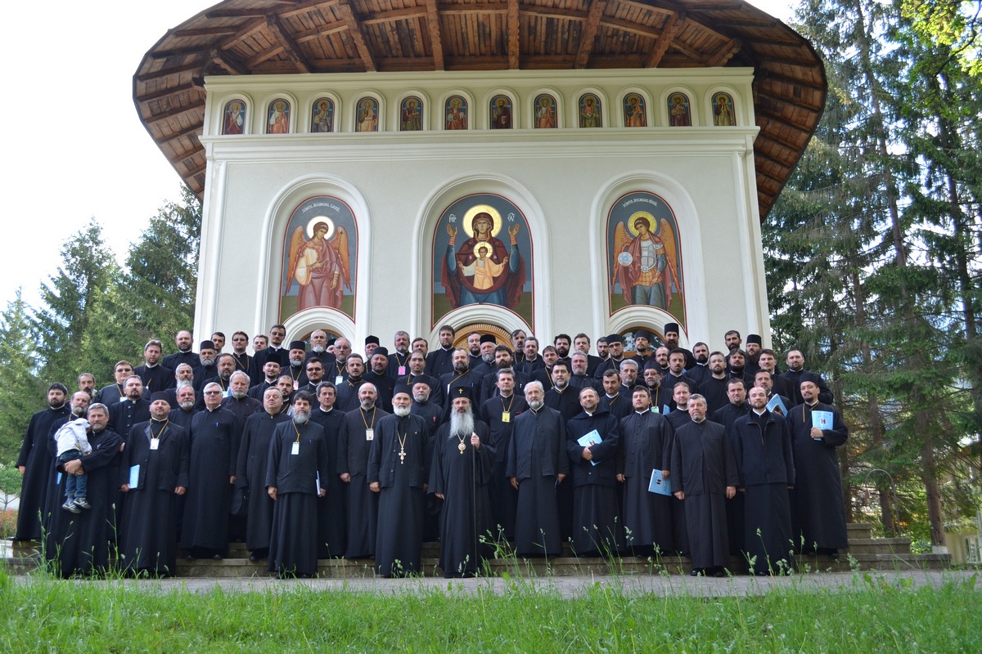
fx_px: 982
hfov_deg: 53.1
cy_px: 327
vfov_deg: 36.9
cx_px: 491
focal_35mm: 36
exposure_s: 1/125
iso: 220
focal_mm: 24
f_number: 5.6
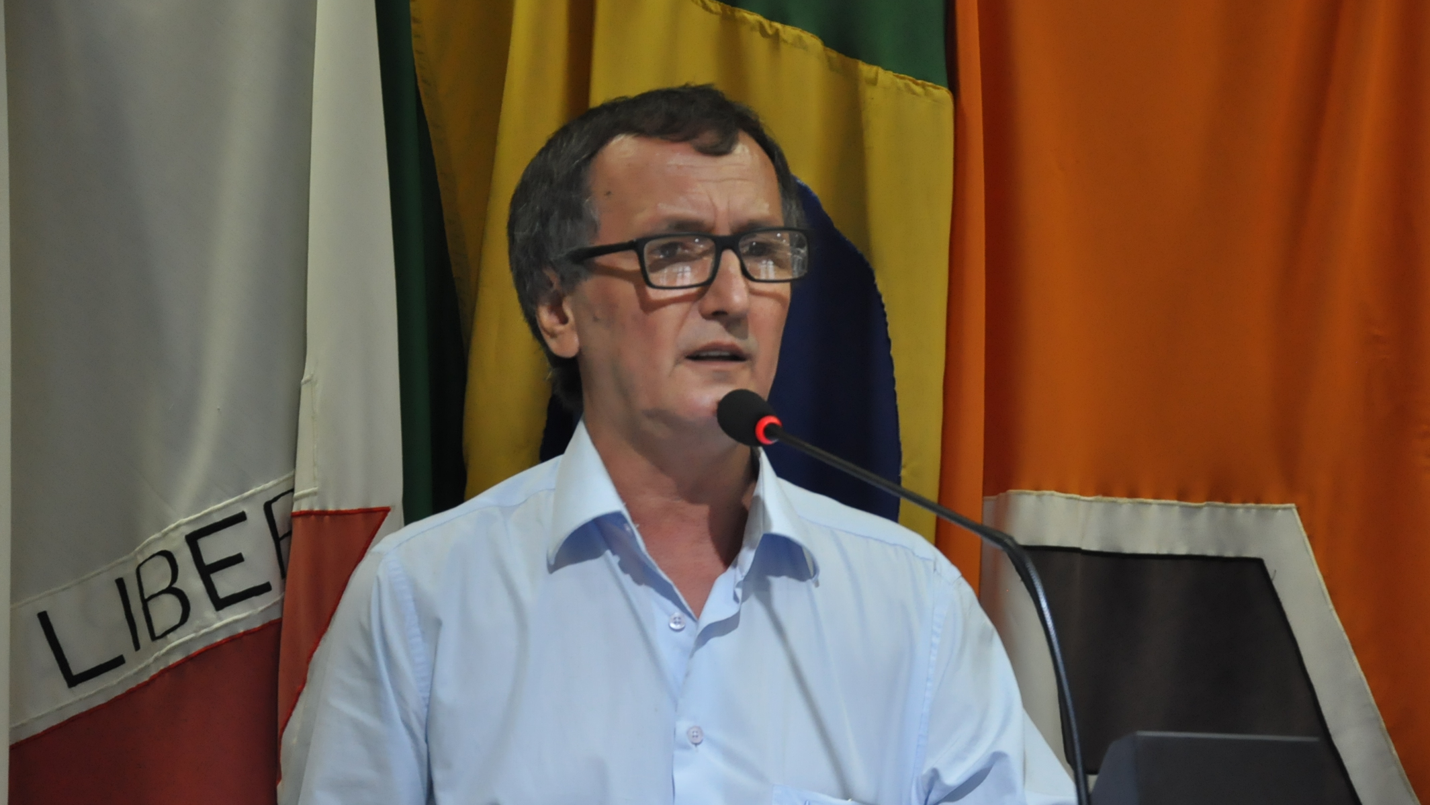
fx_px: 4495
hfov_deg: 18.1
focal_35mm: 119
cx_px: 717
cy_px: 374
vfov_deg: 10.2
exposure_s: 1/160
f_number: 5.3
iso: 2000
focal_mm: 75
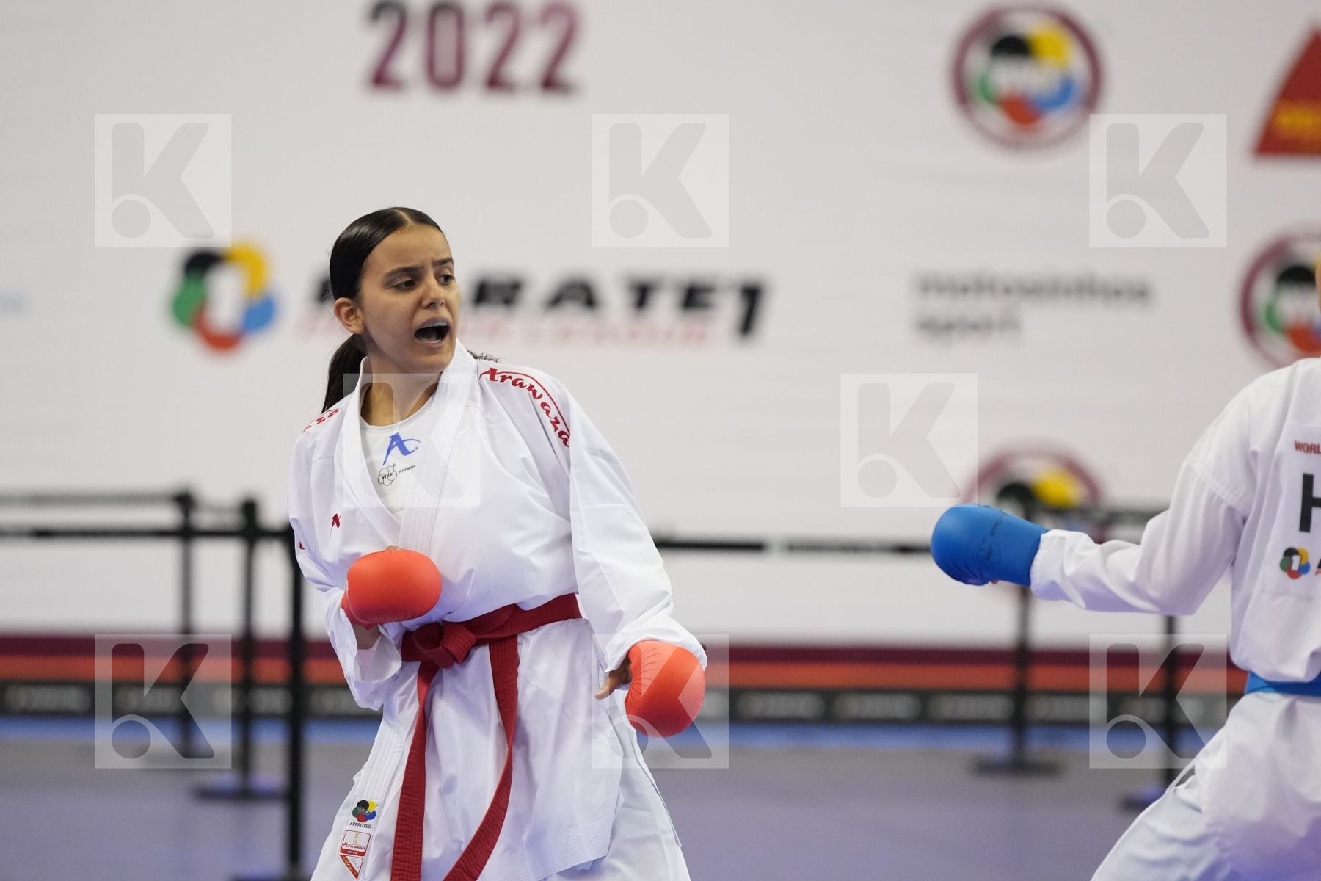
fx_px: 8623
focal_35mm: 235
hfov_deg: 8.8
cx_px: 660
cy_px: 440
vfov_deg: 5.8
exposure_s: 1/1000
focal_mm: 157
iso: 3200
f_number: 2.8
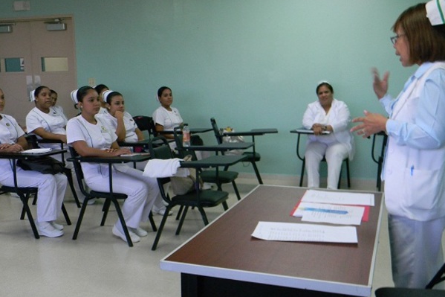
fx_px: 494
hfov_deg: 48.4
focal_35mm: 40
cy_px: 161
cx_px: 208
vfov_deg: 33.4
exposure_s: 1/30
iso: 256
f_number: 3.7
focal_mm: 6.4
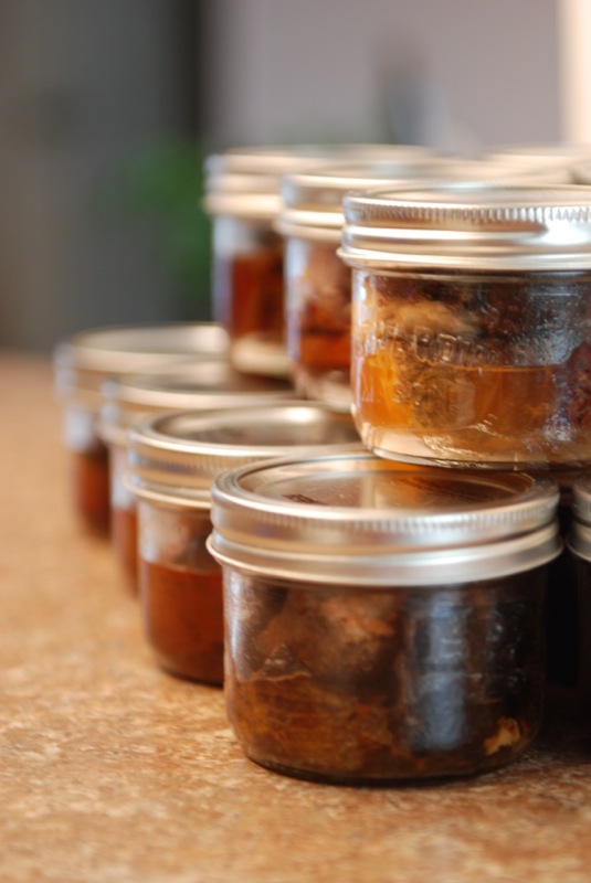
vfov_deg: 20.6
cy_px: 442
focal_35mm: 99
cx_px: 296
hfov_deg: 13.9
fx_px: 2432
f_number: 2.8
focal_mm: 66
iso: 400
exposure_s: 1/20
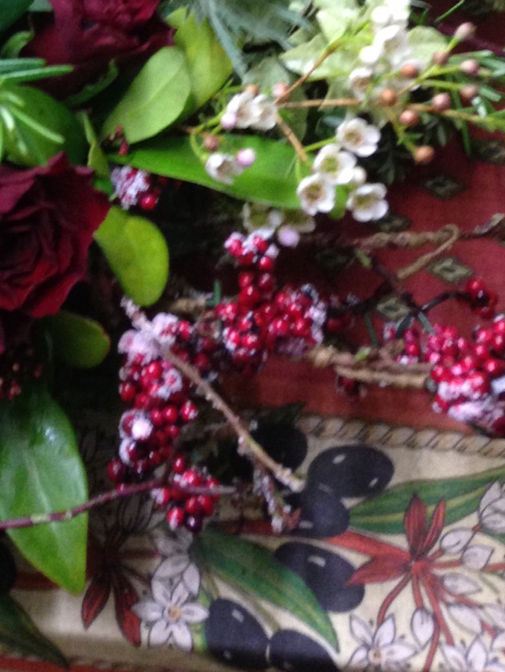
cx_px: -67
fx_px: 1575
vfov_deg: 22.2
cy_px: -141
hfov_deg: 17.5
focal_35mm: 81
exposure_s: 1/20
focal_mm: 4.12
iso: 200
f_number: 2.4
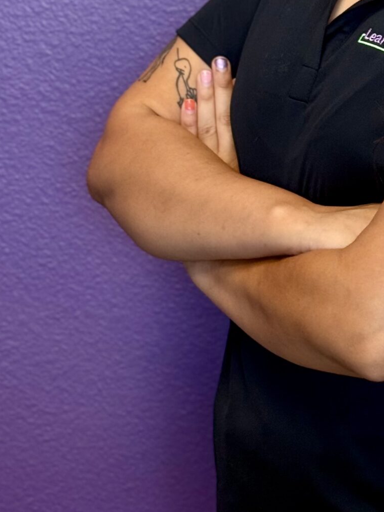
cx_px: 481
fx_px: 1790
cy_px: 67
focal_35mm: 121
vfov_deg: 16.1
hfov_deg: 11.9
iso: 80
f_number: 1.78
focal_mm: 6.76
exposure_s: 1/60
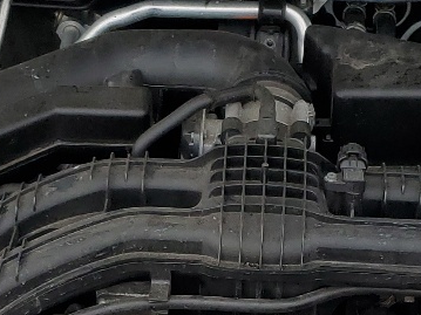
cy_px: 326
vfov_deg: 12.6
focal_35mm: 116
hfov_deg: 17.0
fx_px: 1410
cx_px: 245
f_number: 1.5
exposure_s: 1/455
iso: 50
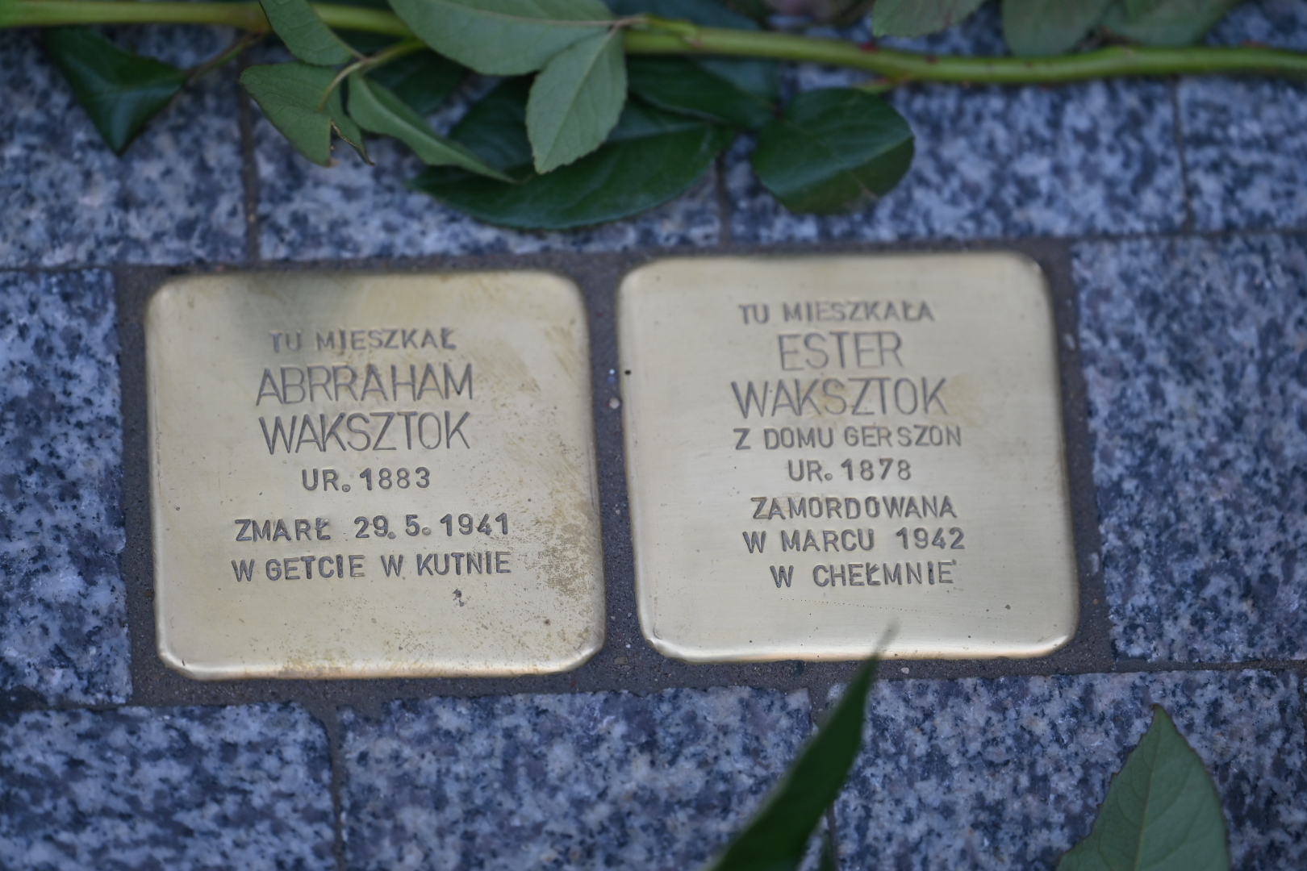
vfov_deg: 7.6
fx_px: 6534
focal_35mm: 180
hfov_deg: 11.4
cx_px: 654
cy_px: 436
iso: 180
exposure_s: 1/400
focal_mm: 180
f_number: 2.8
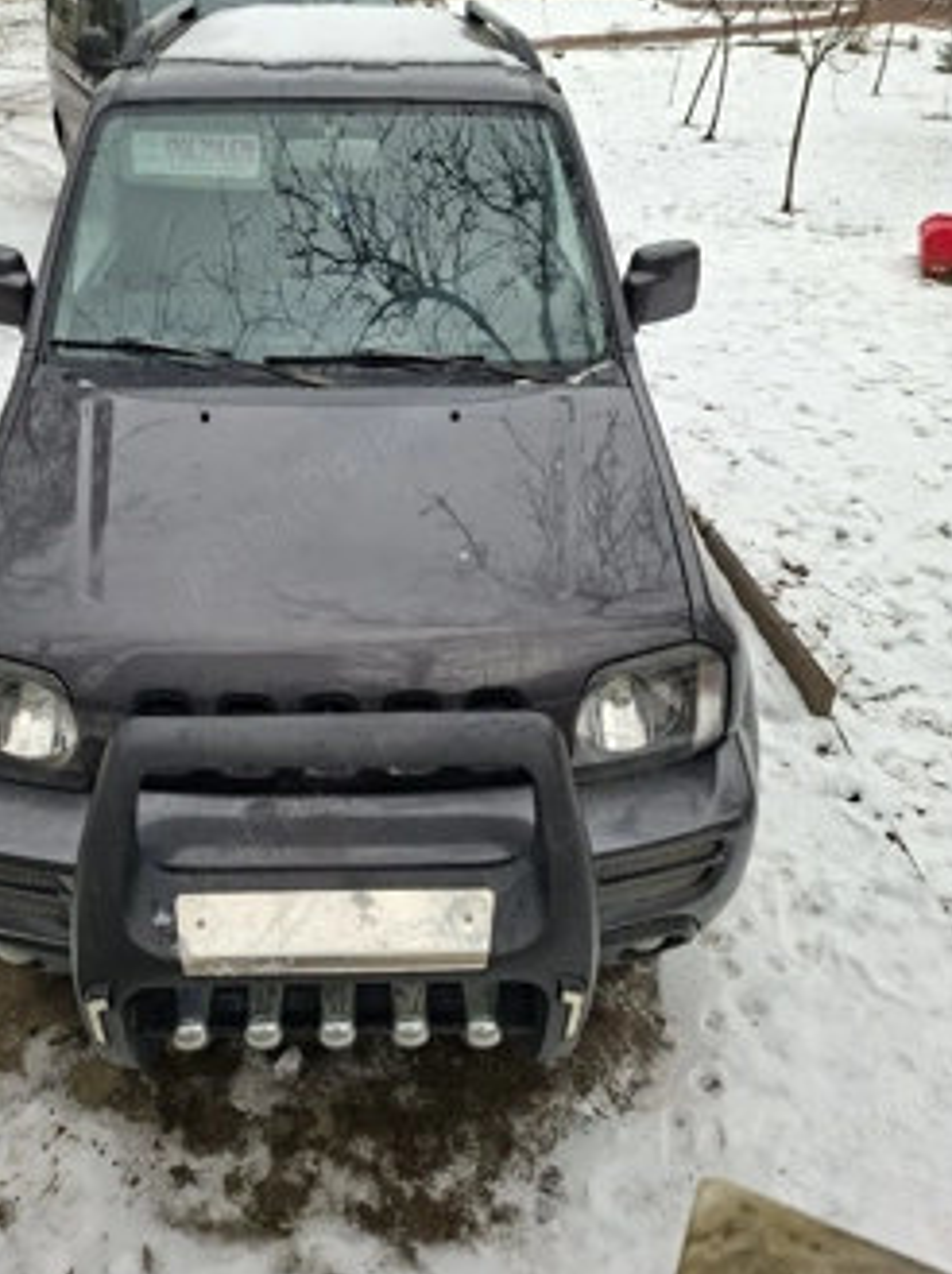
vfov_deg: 63.2
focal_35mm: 28
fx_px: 1029
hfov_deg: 49.3
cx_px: 379
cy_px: 546
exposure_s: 1/455
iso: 50
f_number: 1.8
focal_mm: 5.54
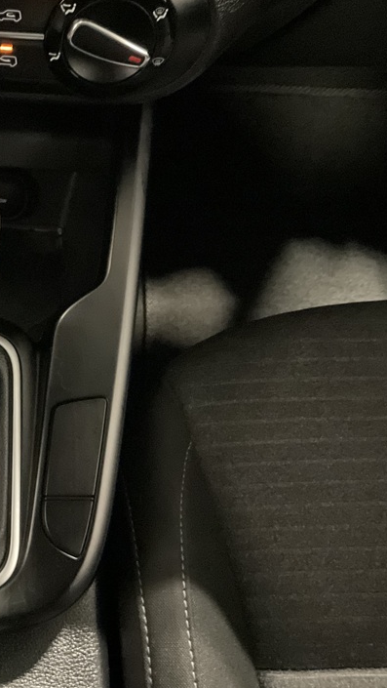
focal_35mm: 43
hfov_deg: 25.3
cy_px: 347
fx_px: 784
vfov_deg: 47.3
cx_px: -61
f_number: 1.8
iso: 1600
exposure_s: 1/15
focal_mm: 3
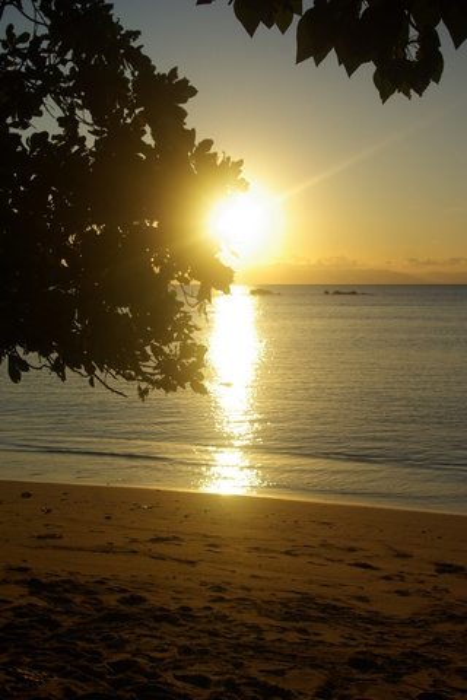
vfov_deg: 42.3
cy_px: 350
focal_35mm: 46
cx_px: 234
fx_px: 905
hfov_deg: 28.9
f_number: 5.6
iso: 200
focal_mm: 31
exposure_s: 1/750
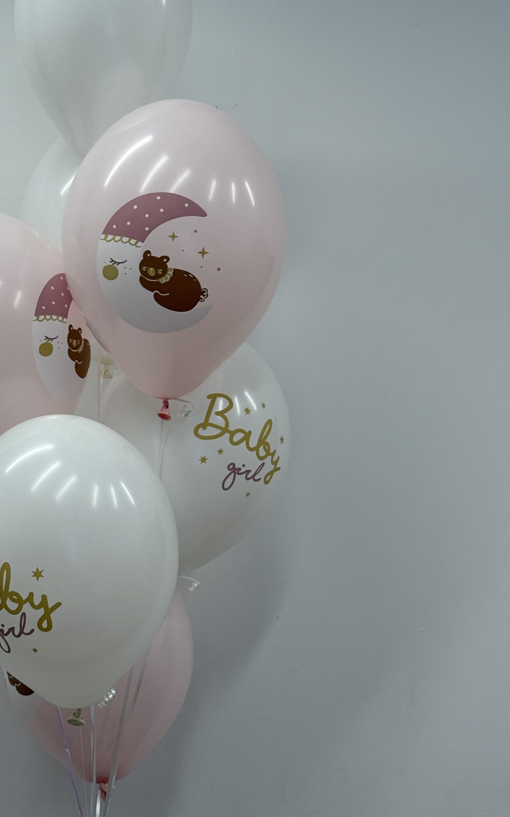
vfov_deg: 31.5
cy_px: 391
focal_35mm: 65
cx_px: 125
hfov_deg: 19.9
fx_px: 1446
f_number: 1.78
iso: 64
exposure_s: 1/364
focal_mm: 6.76
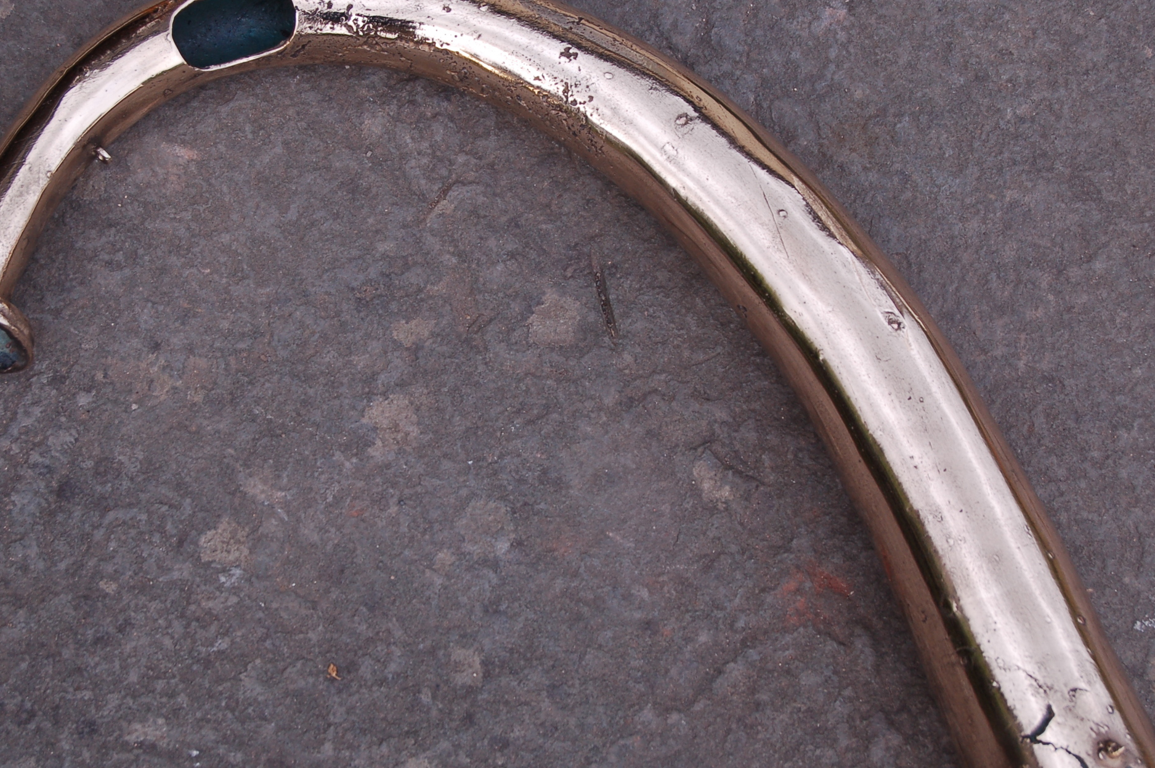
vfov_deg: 14.2
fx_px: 3077
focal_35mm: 96
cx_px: 550
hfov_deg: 21.3
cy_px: 384
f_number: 5.6
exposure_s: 1/60
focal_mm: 48
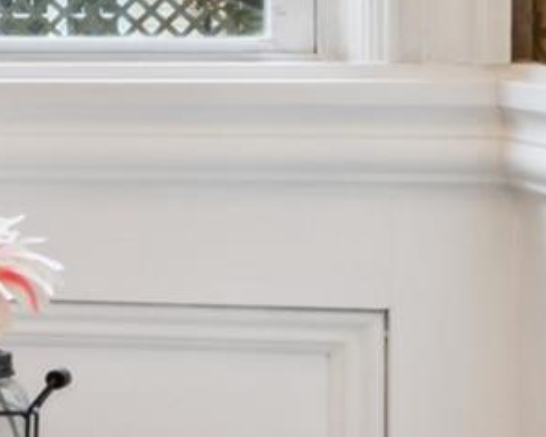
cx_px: -422
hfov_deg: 15.8
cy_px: 58
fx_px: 1681
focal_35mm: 104
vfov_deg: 14.7
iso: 200
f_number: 5.6
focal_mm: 16
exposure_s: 1/80
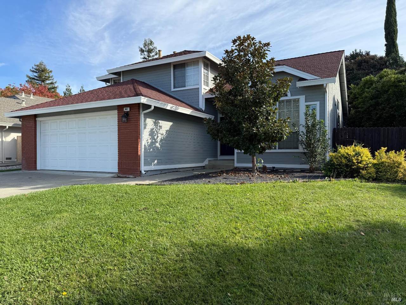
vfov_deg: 56.8
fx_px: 281
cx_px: 203
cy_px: 152
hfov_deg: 71.6
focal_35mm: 24
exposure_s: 1/2053
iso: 80
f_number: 1.78
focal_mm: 6.76
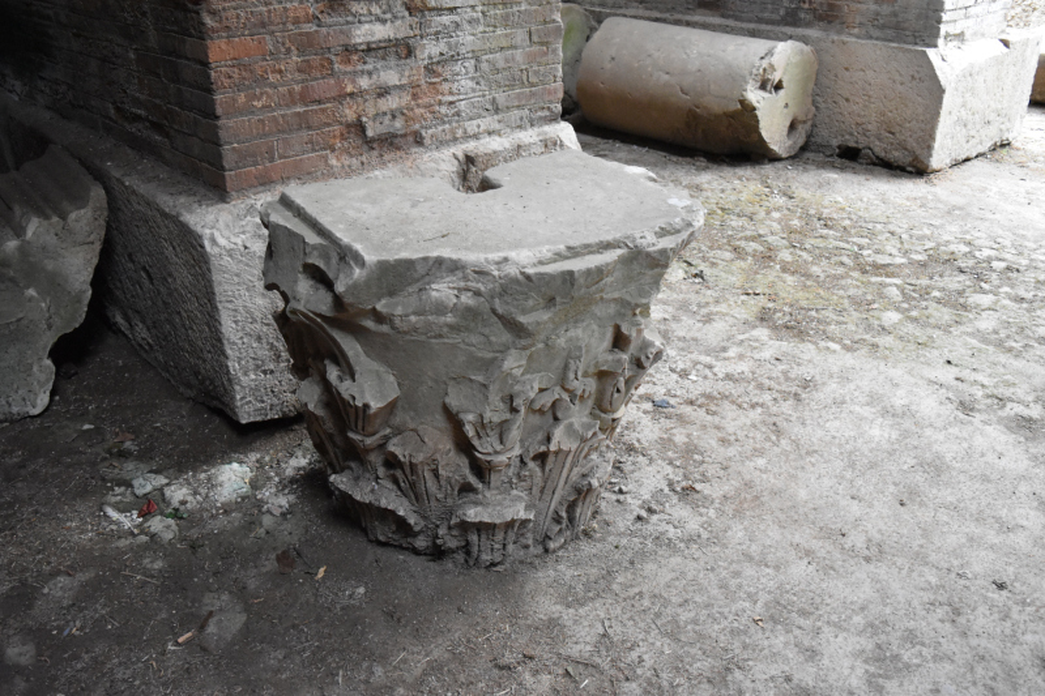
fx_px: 914
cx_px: 522
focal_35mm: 32
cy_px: 348
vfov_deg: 41.7
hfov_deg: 59.5
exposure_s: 1/200
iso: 5000
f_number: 4.5
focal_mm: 21
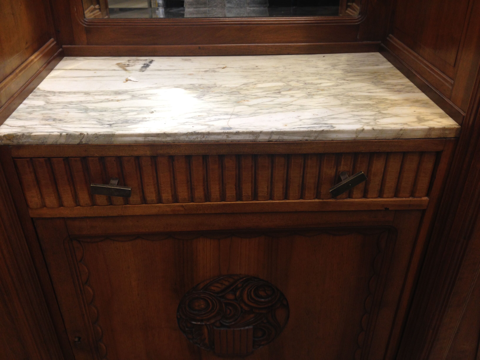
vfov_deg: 42.9
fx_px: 458
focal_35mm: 33
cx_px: 240
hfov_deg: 55.4
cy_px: 180
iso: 64
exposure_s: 1/20
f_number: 2.4
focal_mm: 4.12
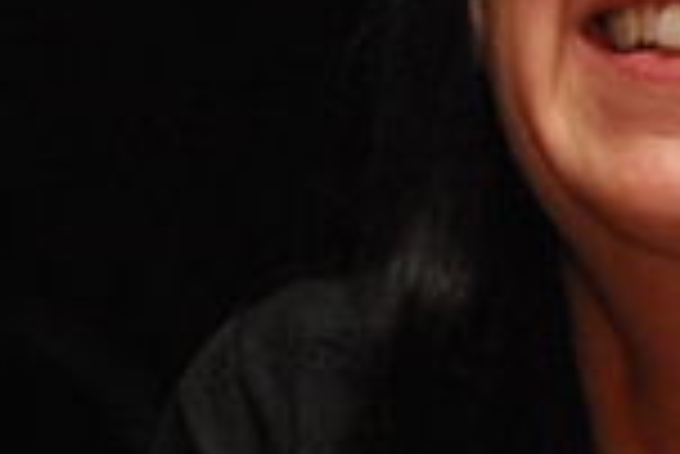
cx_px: 739
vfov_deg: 4.2
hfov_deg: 6.3
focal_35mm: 327
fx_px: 6182
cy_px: -133
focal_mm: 55
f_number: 5.6
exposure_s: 1/60
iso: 1600
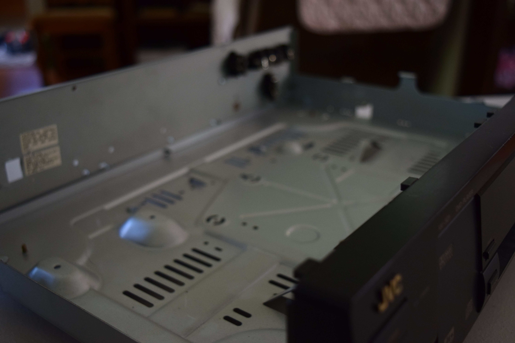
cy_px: 172
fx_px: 558
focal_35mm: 39
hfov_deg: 49.6
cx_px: 258
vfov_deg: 34.2
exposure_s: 1/40
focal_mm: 26
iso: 1600
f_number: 4
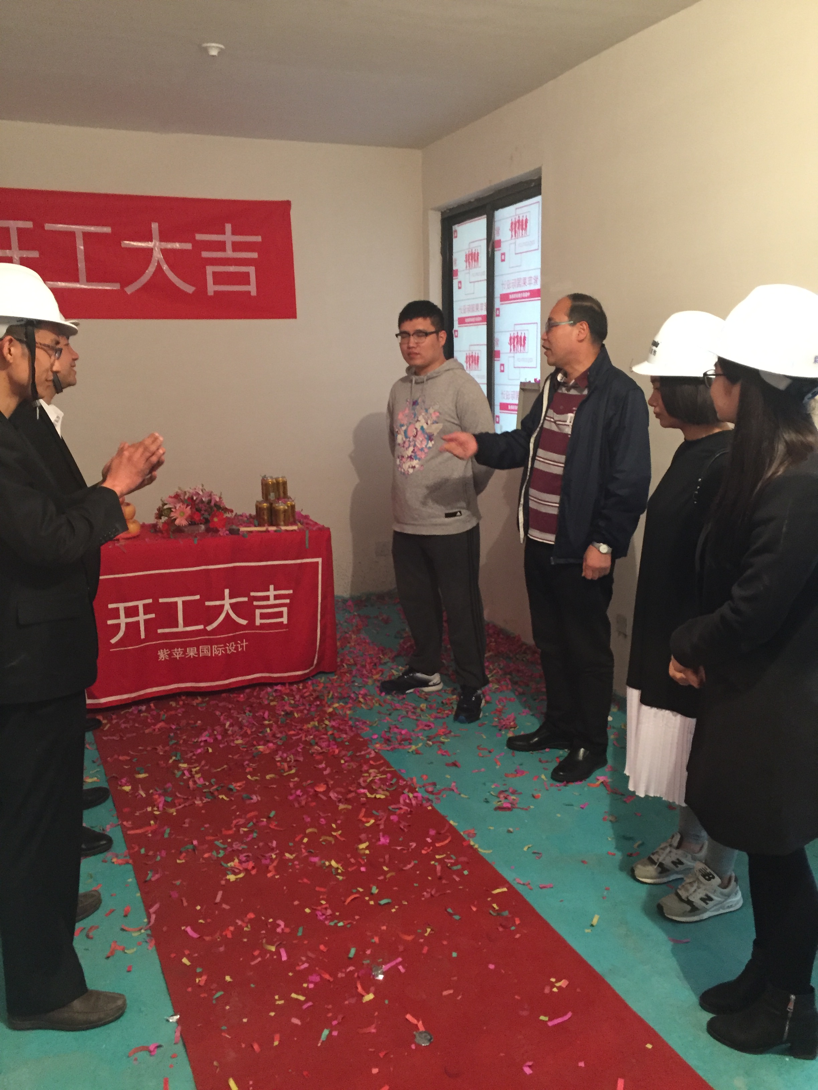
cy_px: 545
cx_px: 409
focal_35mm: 29
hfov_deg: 48.2
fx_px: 914
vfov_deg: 61.7
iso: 250
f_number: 2.2
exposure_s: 1/20
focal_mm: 4.15
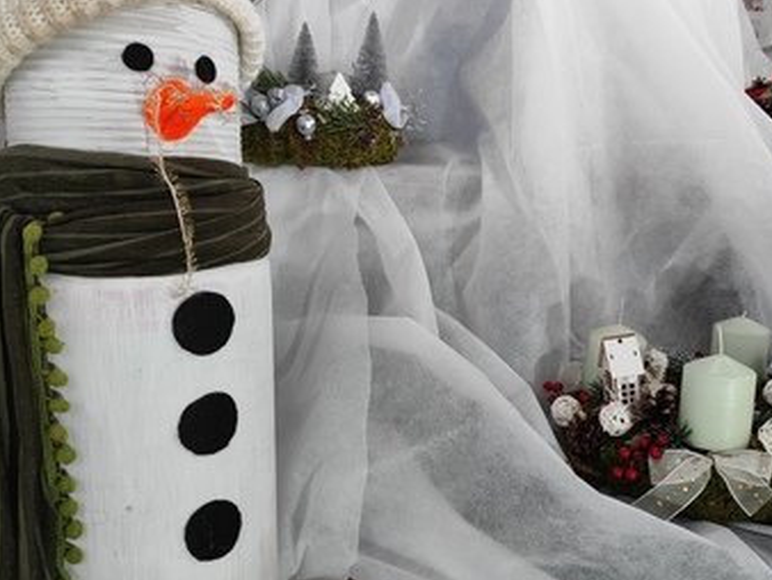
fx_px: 714
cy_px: 292
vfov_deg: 44.2
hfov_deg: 56.2
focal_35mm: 32
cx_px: 473
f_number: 1.89
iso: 719
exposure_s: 1/100
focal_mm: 5.89
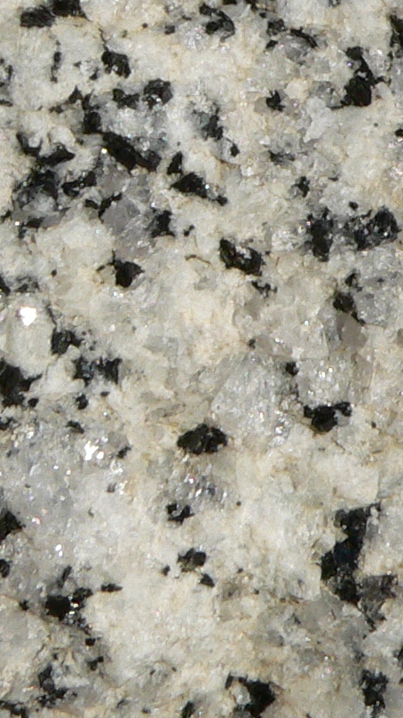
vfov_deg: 8.3
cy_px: 234
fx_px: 4924
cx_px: 325
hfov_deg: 4.7
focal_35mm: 259
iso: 100
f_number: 8
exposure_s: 1/1000
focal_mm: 12.4
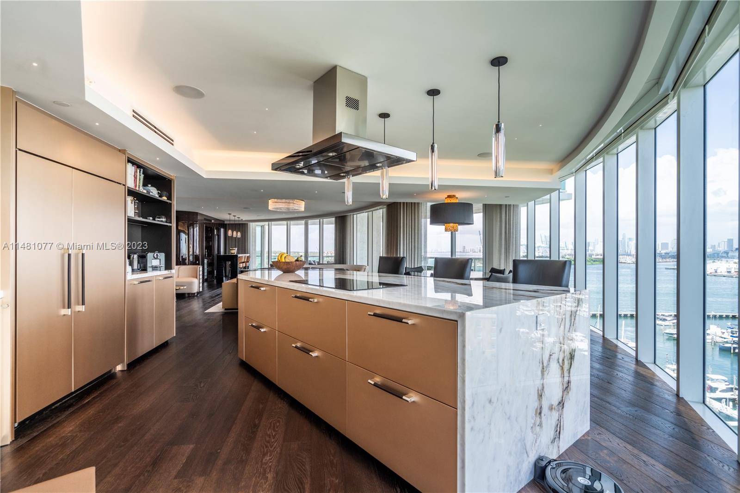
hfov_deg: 96.7
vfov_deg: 73.7
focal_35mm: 16
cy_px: 246
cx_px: 370
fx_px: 329
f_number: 7.1
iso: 400
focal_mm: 16
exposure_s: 1/1250
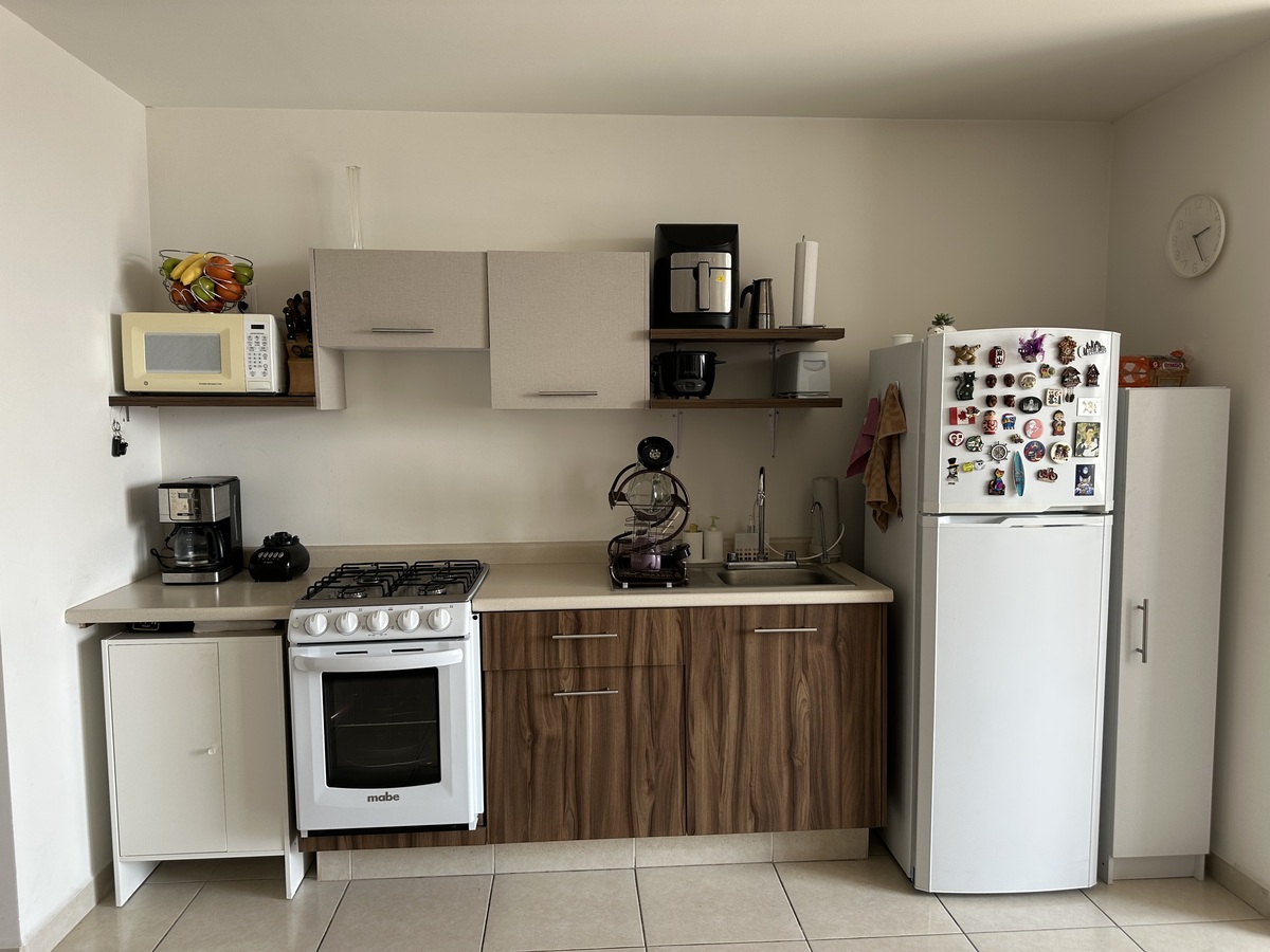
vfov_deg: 56.8
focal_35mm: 24
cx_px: 635
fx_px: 881
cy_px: 476
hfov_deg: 71.6
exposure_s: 1/121
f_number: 1.78
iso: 64
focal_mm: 6.86
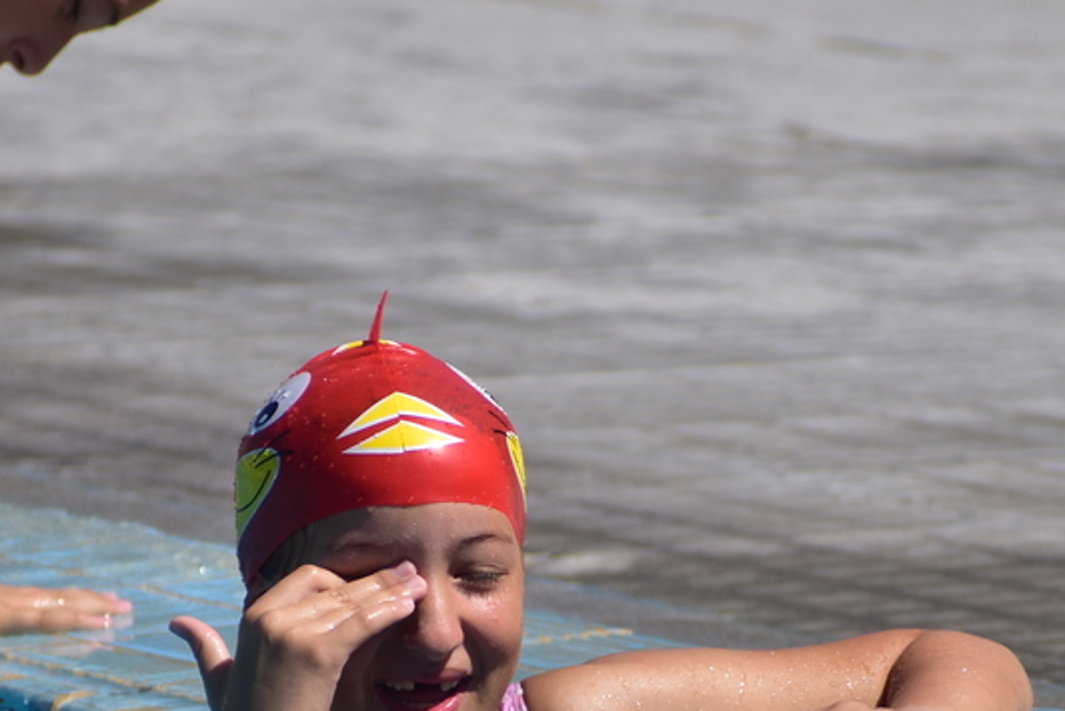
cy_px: 595
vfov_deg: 1.4
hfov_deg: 2.2
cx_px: 490
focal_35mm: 951
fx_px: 28140
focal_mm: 300
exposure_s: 1/1000
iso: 125
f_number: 6.3
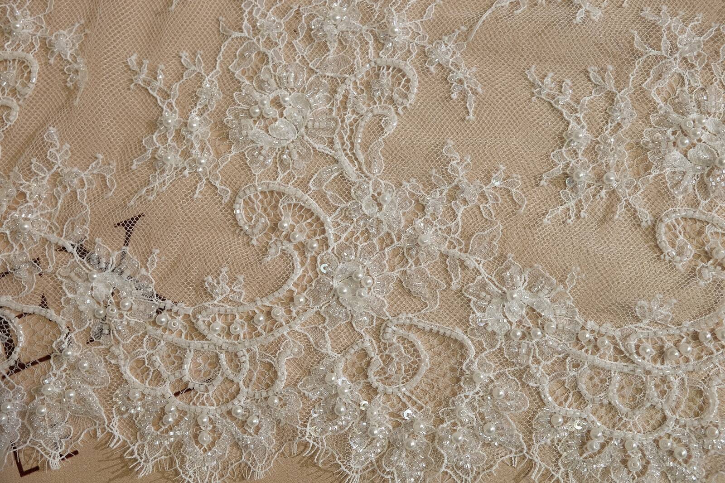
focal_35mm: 36
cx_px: 362
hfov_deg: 53.1
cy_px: 242
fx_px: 725
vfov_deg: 36.9
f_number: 4
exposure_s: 1/140
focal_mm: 24.3
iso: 200
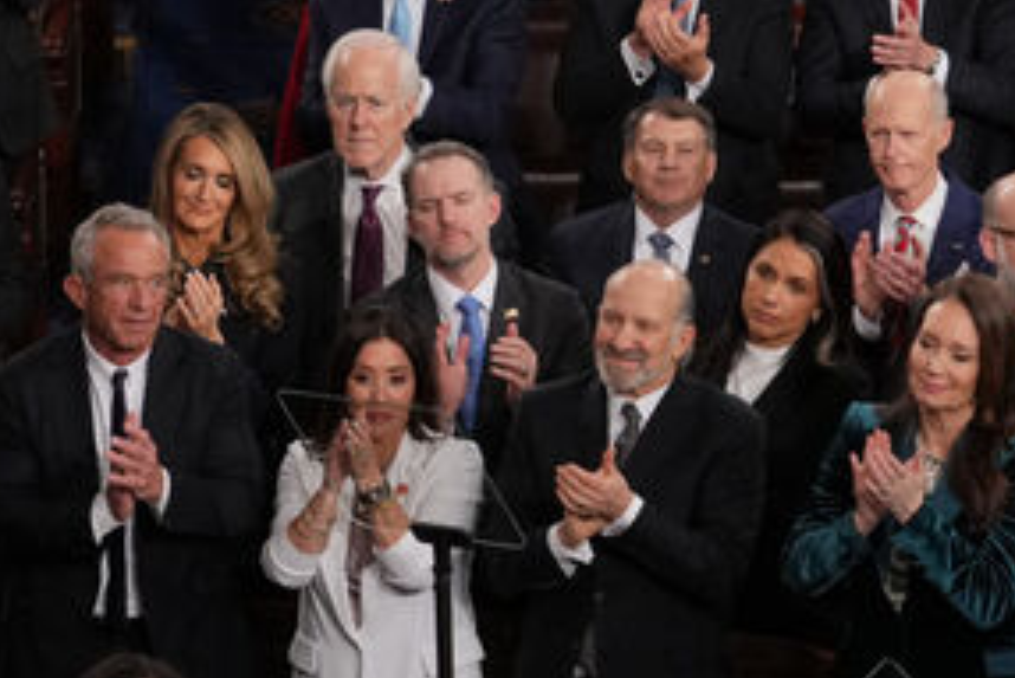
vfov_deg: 4.9
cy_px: 389
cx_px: 557
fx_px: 7898
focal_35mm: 280
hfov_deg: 7.4
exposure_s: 1/400
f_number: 5
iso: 2000
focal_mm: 86
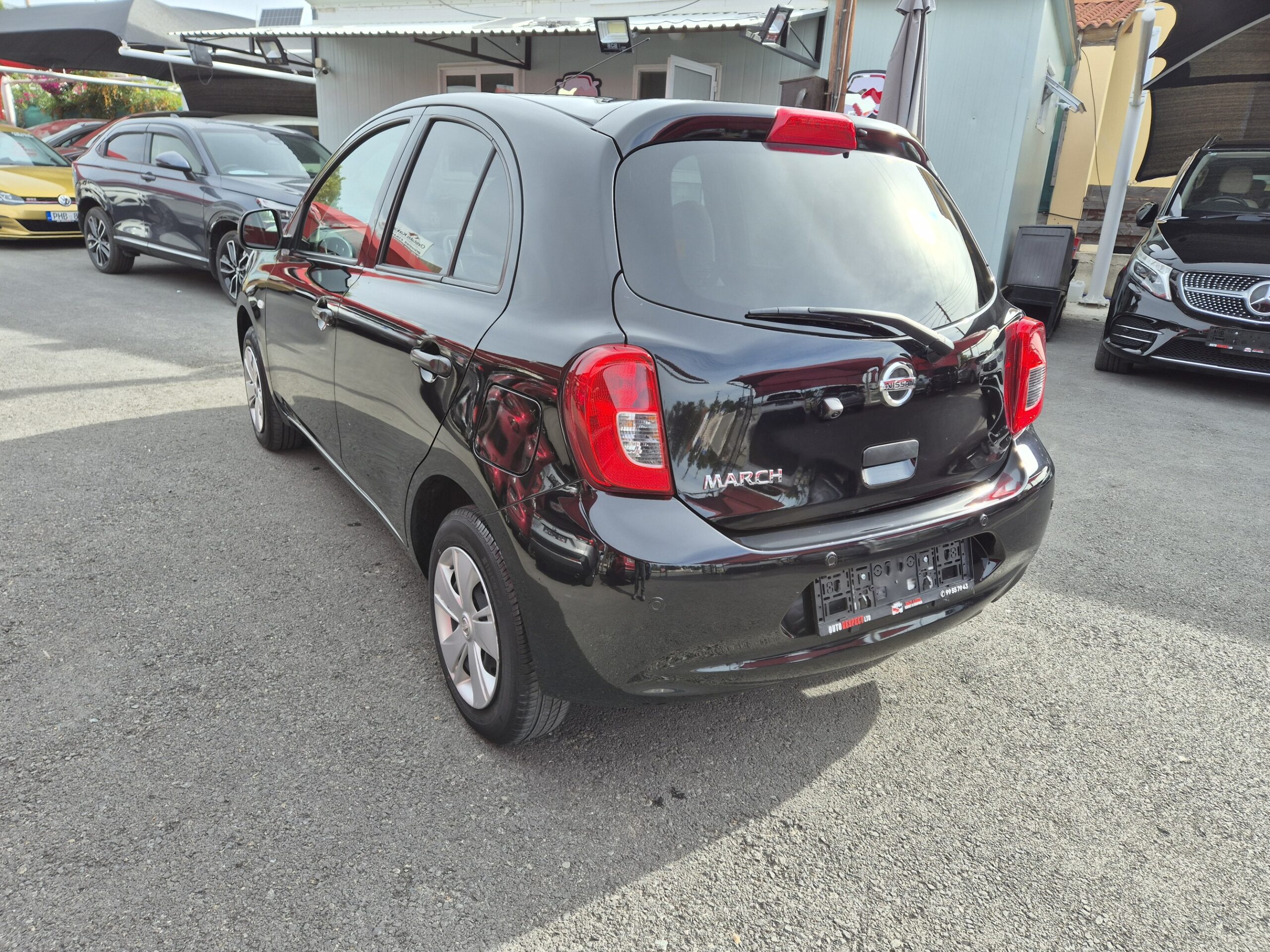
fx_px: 844
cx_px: 635
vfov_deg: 58.9
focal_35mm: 23
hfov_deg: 73.9
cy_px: 476
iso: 25
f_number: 1.8
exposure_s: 1/566
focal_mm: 5.4
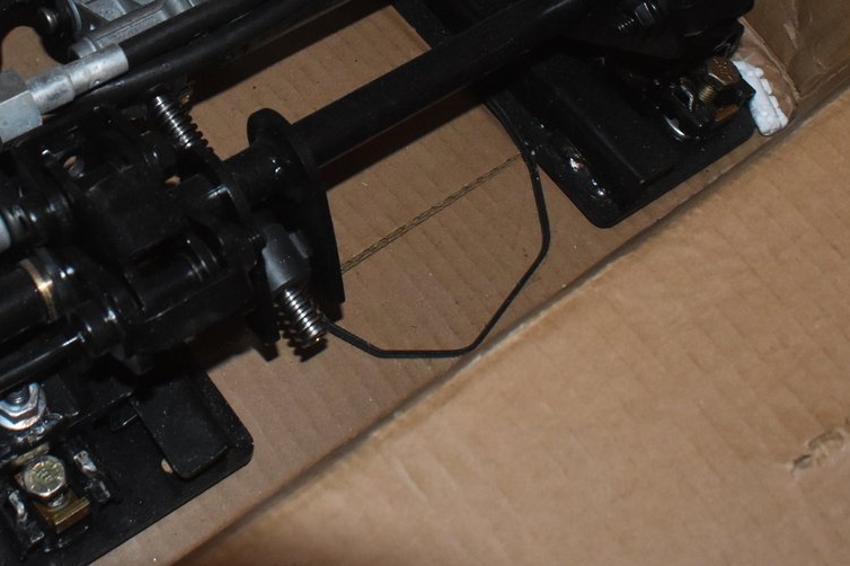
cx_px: 222
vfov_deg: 21.4
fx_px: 1440
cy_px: -8
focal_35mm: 61
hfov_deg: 32.3
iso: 1800
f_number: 6.3
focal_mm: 18
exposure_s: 1/60
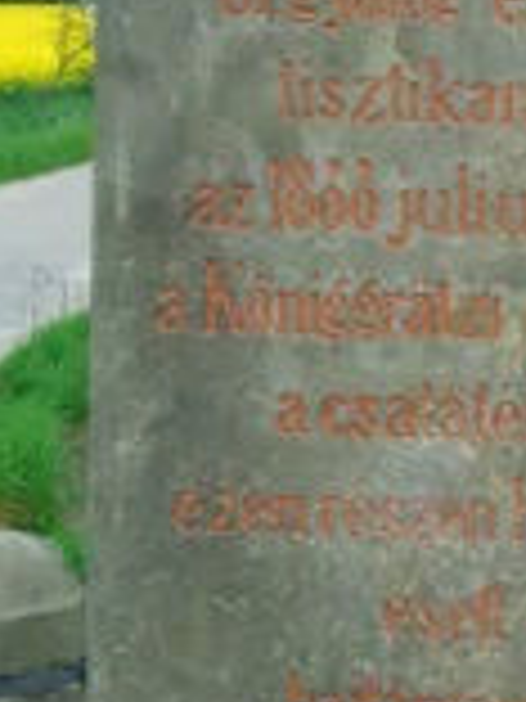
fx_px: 2188
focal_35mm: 108
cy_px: 297
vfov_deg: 18.2
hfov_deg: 13.5
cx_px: 513
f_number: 8
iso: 800
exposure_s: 1/640
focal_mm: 8.7
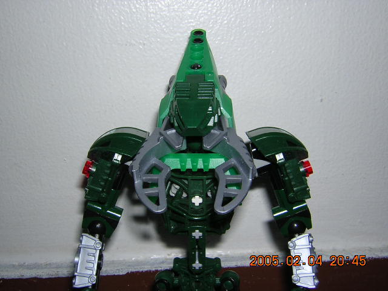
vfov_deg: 36.0
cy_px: 146
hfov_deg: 46.8
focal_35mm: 40
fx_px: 448
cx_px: 194
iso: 100
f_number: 5.4
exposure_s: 1/60.1
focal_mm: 5.2
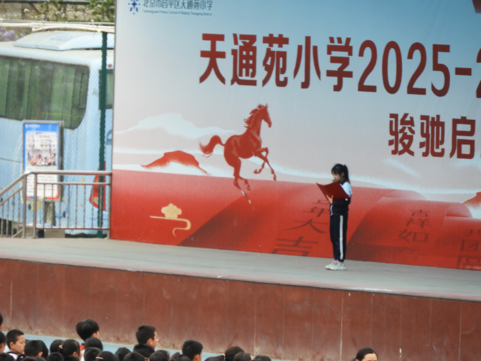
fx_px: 8337
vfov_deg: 2.5
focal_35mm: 600
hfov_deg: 3.3
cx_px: 240
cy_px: 180
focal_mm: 107.5
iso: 180
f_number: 5.6
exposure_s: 1/250
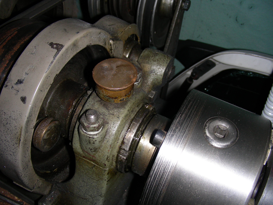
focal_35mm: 38
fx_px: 300
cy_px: 102
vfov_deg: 37.7
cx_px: 136
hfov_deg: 49.0
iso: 50
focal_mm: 6.3
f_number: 3.5
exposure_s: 1/60.1
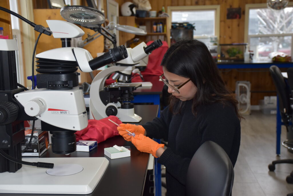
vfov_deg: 26.5
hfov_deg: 38.9
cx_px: 146
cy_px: 98
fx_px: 415
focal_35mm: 51
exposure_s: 1/60
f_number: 4.2
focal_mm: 34
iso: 500
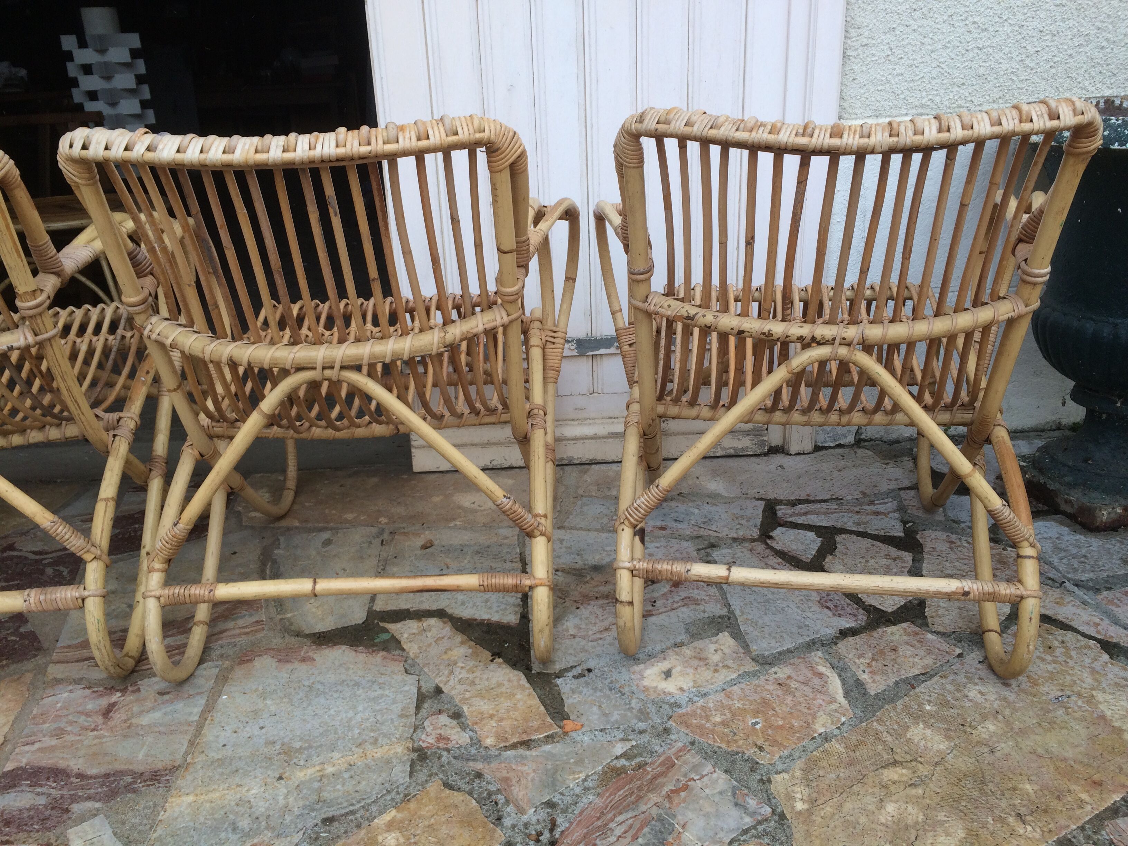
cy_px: 423
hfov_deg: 61.7
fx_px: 945
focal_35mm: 29
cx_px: 564
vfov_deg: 48.2
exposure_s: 1/50
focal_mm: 4.15
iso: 40
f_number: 2.2
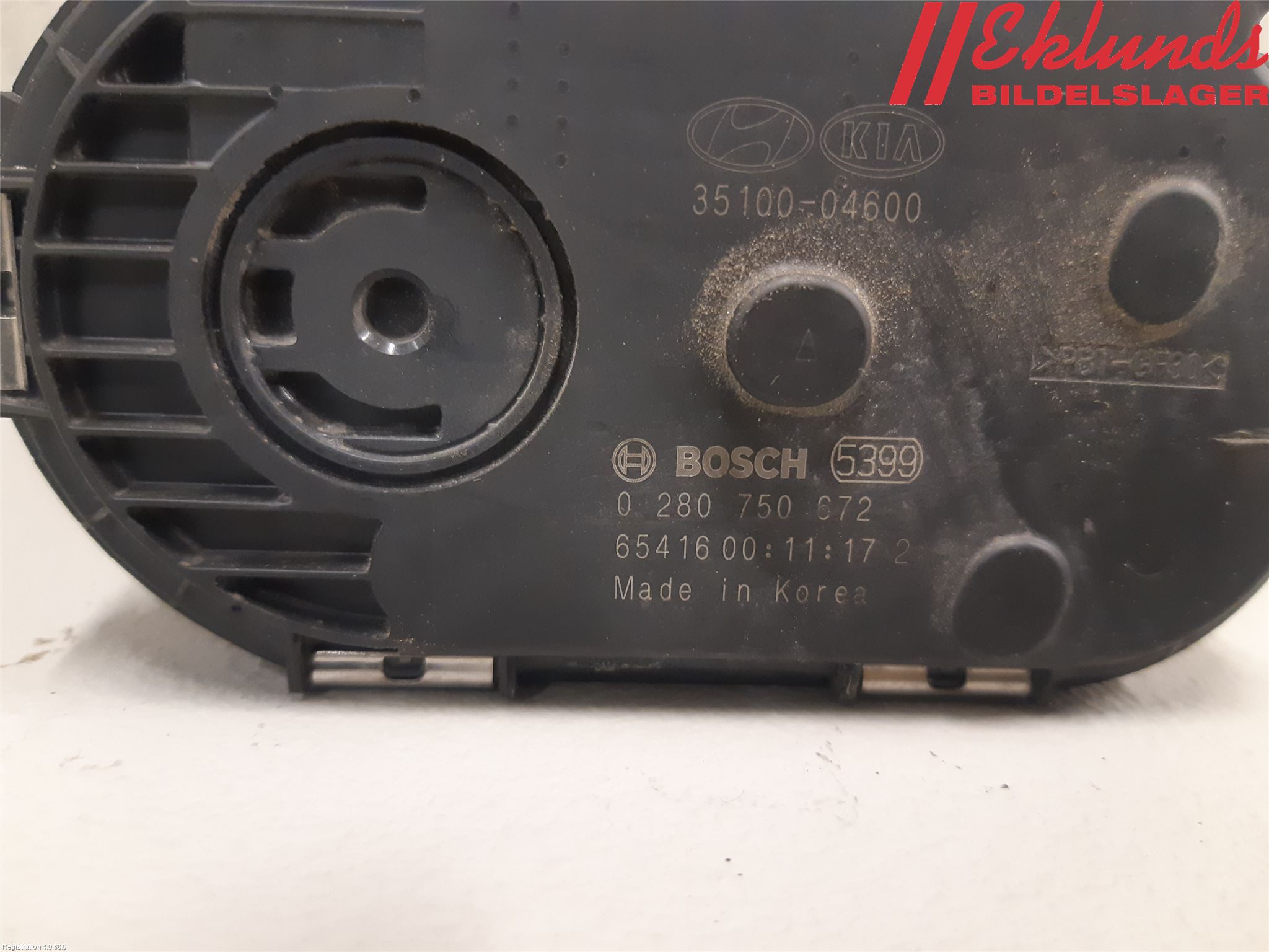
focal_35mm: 26
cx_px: 634
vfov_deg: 53.1
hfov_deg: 67.3
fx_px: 953
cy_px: 476
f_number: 1.7
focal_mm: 3.93
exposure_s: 1/33
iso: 250
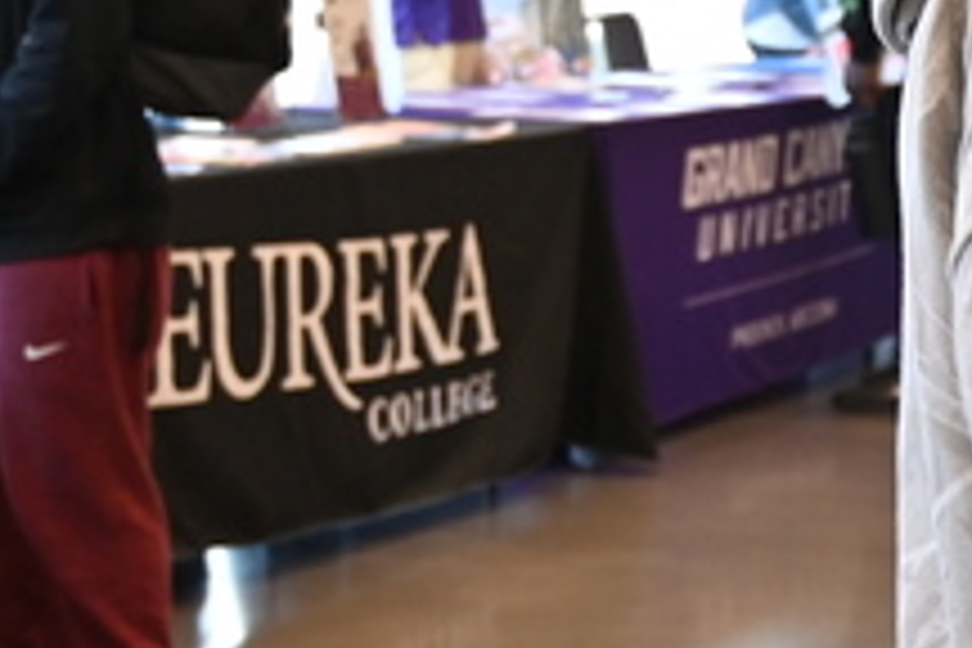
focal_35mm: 144
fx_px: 3898
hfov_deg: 12.3
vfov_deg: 9.5
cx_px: 2043
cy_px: 502
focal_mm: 30.5
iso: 800
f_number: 4
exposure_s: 1/125
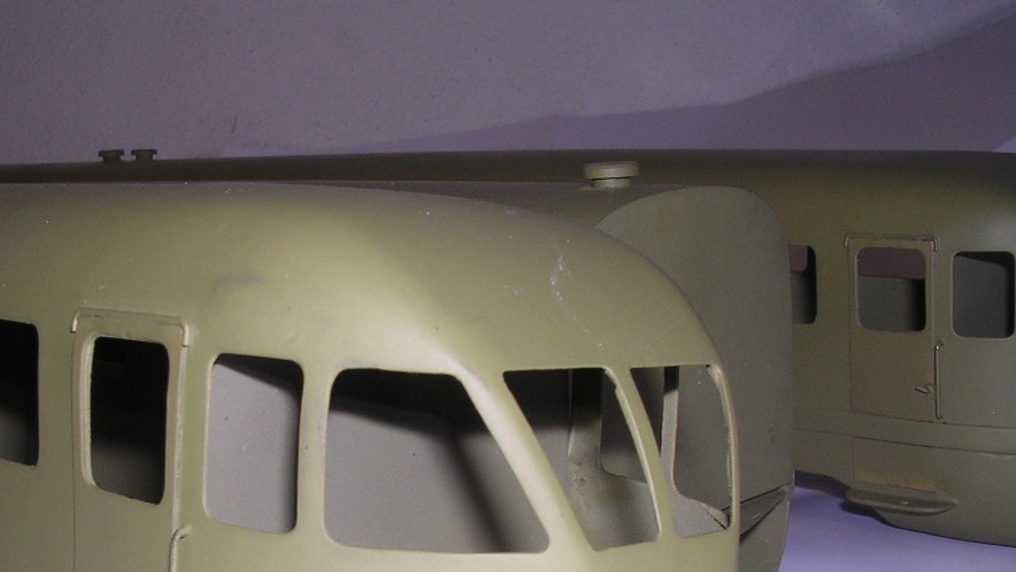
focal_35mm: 56
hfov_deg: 36.8
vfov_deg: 21.0
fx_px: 1509
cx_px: 340
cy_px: 505
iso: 100
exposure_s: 1/60.1
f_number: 5.6
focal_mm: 5.8
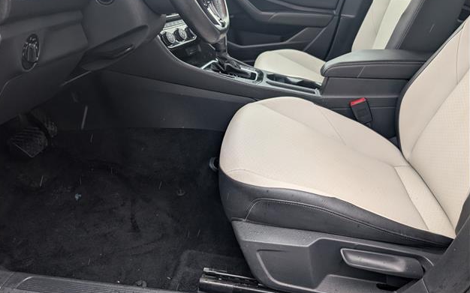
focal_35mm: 26
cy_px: 133
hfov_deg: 70.4
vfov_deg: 47.5
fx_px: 333
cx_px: 232
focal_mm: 6.9
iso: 46
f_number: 1.68
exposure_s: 1/118
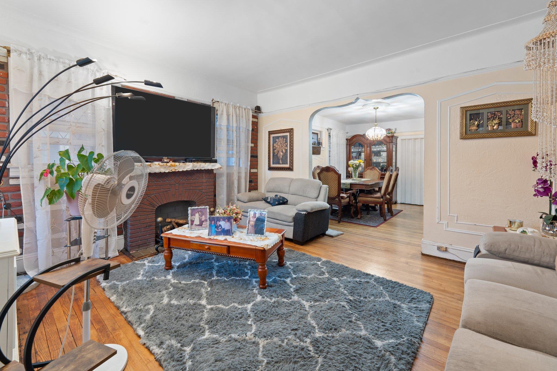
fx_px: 217
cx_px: 278
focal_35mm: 14
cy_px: 186
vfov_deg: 81.2
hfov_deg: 104.3
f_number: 10
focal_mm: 14
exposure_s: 2
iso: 200
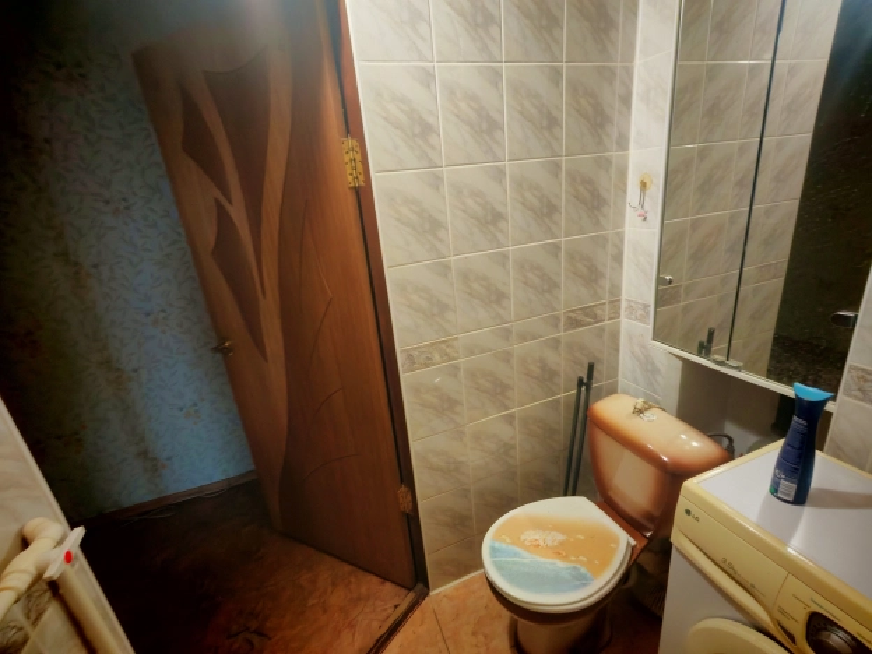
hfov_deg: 94.5
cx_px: 436
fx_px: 403
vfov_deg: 78.1
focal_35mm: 16
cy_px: 327
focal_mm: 1.96
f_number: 2.2
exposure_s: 1/17
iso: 320
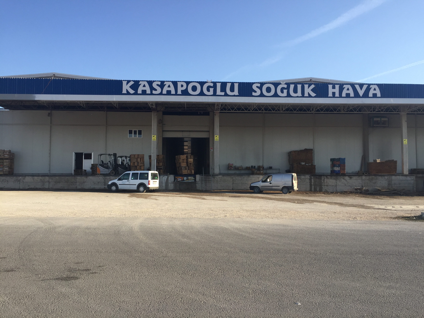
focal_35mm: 29
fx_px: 355
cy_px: 159
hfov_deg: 61.7
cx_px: 212
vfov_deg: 48.2
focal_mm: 4.15
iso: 32
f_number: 2.2
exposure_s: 1/842
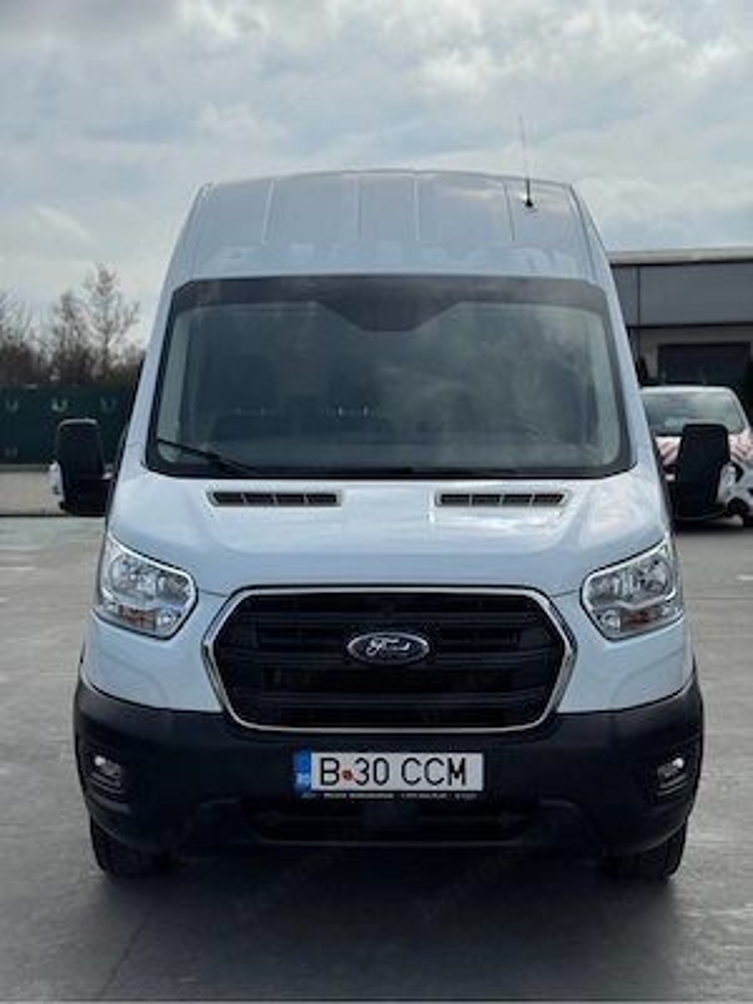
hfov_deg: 30.3
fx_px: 1392
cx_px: 376
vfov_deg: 39.7
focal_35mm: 48
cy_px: 502
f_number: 1.78
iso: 80
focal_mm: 6.76
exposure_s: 1/10526
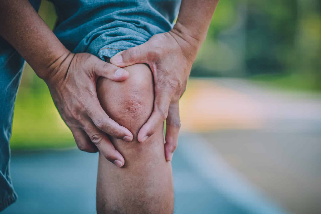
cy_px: 107
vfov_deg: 10.8
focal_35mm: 128
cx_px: 160
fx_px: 1137
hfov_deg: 16.1
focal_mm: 85
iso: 100
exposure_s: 1/800
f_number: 2
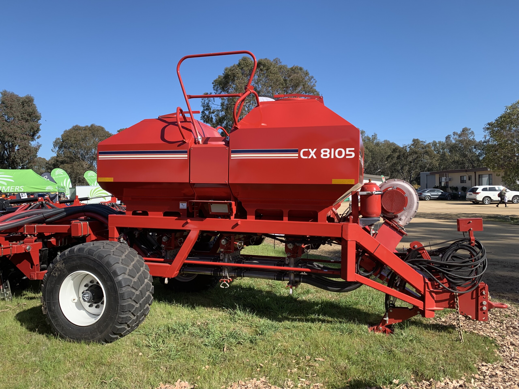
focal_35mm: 26
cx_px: 260
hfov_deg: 67.3
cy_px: 194
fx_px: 390
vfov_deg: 53.1
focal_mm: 4.25
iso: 25
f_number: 1.8
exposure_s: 1/1387
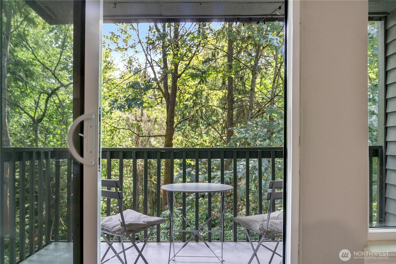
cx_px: 198
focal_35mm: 24
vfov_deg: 53.1
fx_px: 264
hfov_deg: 73.7
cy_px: 132
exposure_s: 1/13
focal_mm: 16
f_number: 9
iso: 250
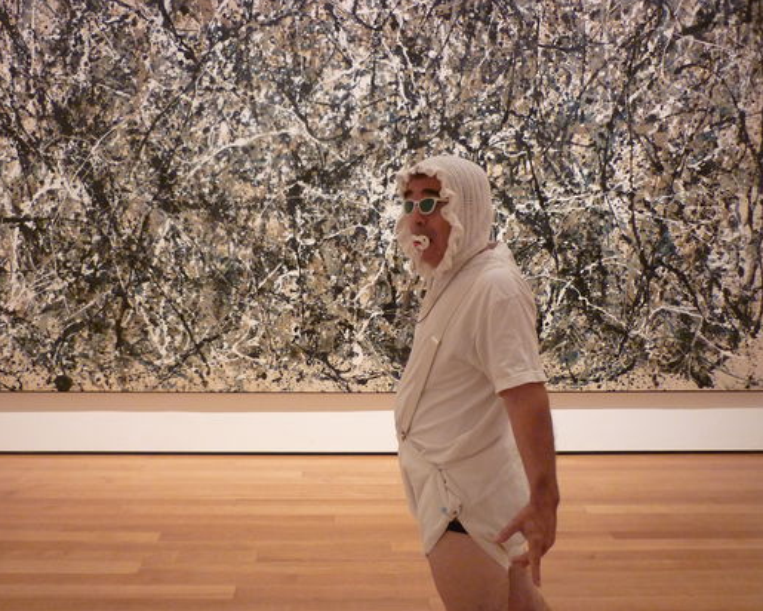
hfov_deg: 51.5
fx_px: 790
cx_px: 354
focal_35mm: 35
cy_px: 308
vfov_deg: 42.2
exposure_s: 1/15
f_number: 2.8
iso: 400
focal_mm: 5.5
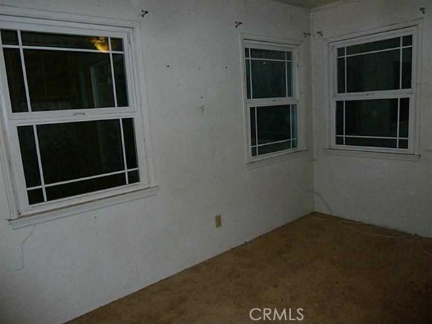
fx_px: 312
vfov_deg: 54.9
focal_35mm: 25
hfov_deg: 69.4
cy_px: 162
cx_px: 216
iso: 320
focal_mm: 4.1
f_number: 3.3
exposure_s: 1/30
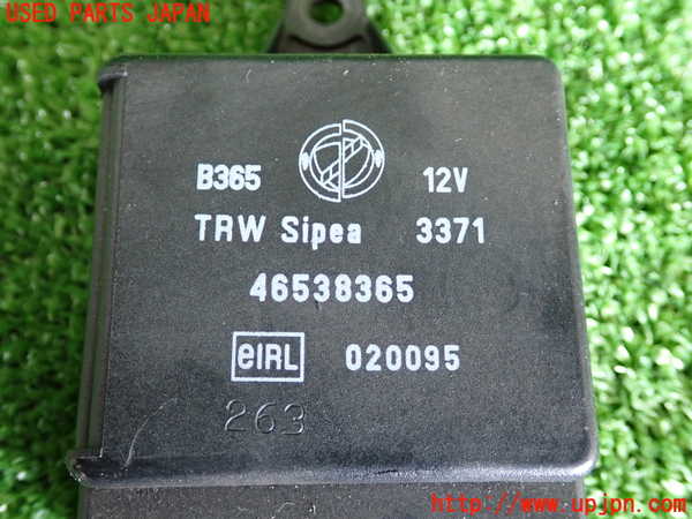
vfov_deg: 39.7
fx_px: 720
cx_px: 346
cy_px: 260
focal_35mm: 36
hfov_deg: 51.4
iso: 500
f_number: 2.5
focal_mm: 6.37
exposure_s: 1/50
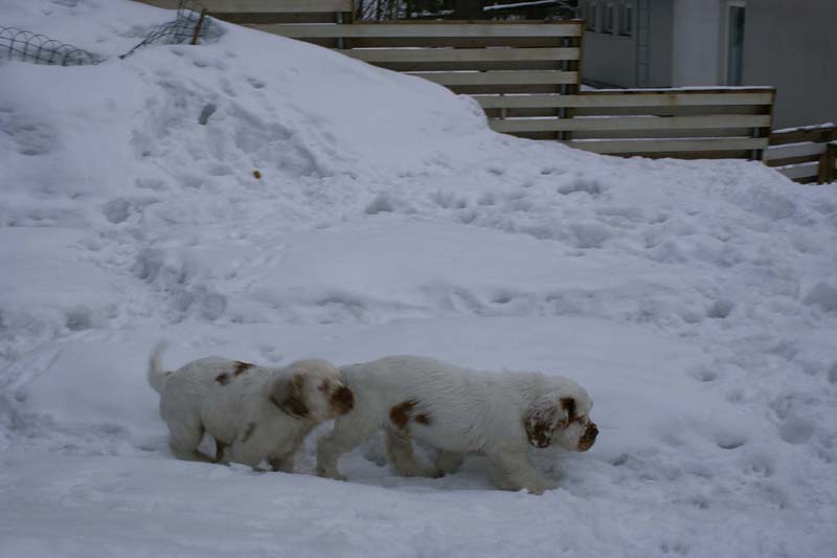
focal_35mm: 52
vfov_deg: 25.7
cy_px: 279
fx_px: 1220
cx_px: 418
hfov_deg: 37.9
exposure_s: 1/100
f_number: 6.3
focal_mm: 35
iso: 100
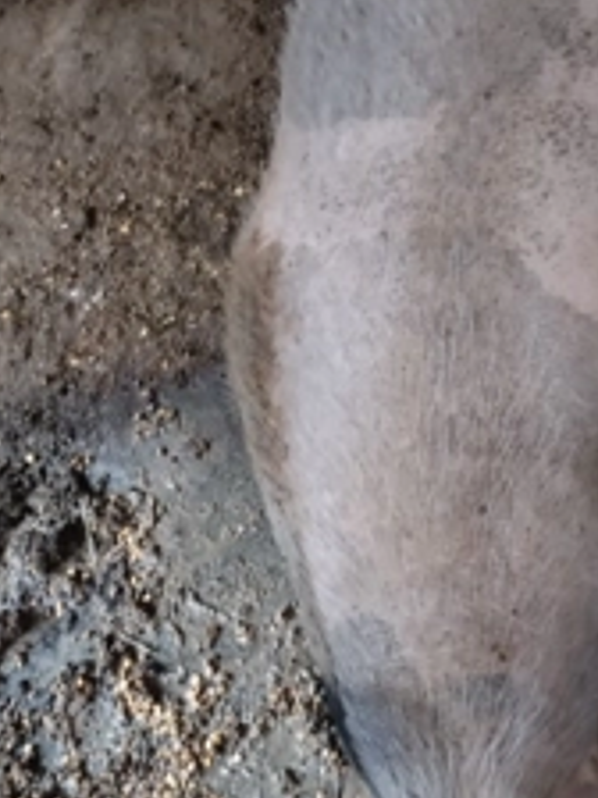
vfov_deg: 32.3
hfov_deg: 24.5
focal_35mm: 59
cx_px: 448
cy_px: 246
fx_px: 1359
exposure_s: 1/16.7
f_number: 1.8
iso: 1738
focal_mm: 4.75
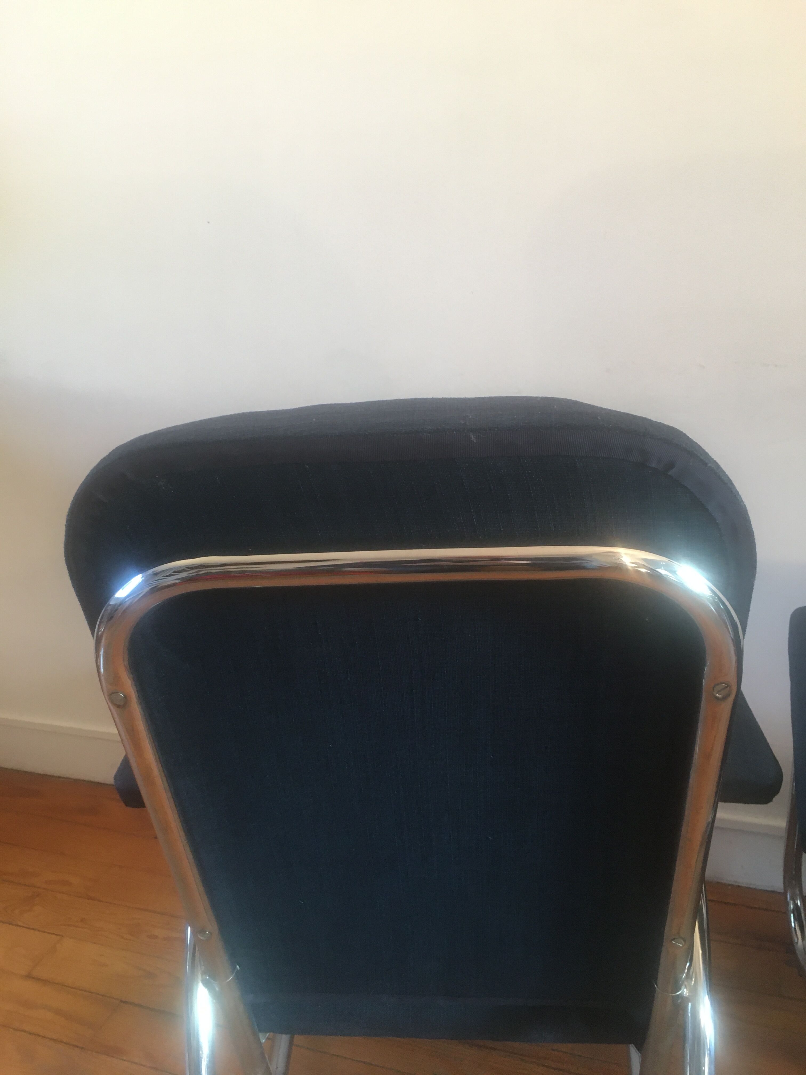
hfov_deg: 48.2
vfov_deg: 61.7
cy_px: 538
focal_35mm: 29
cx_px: 403
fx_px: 900
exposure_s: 1/33
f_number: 2.2
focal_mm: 4.15
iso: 125
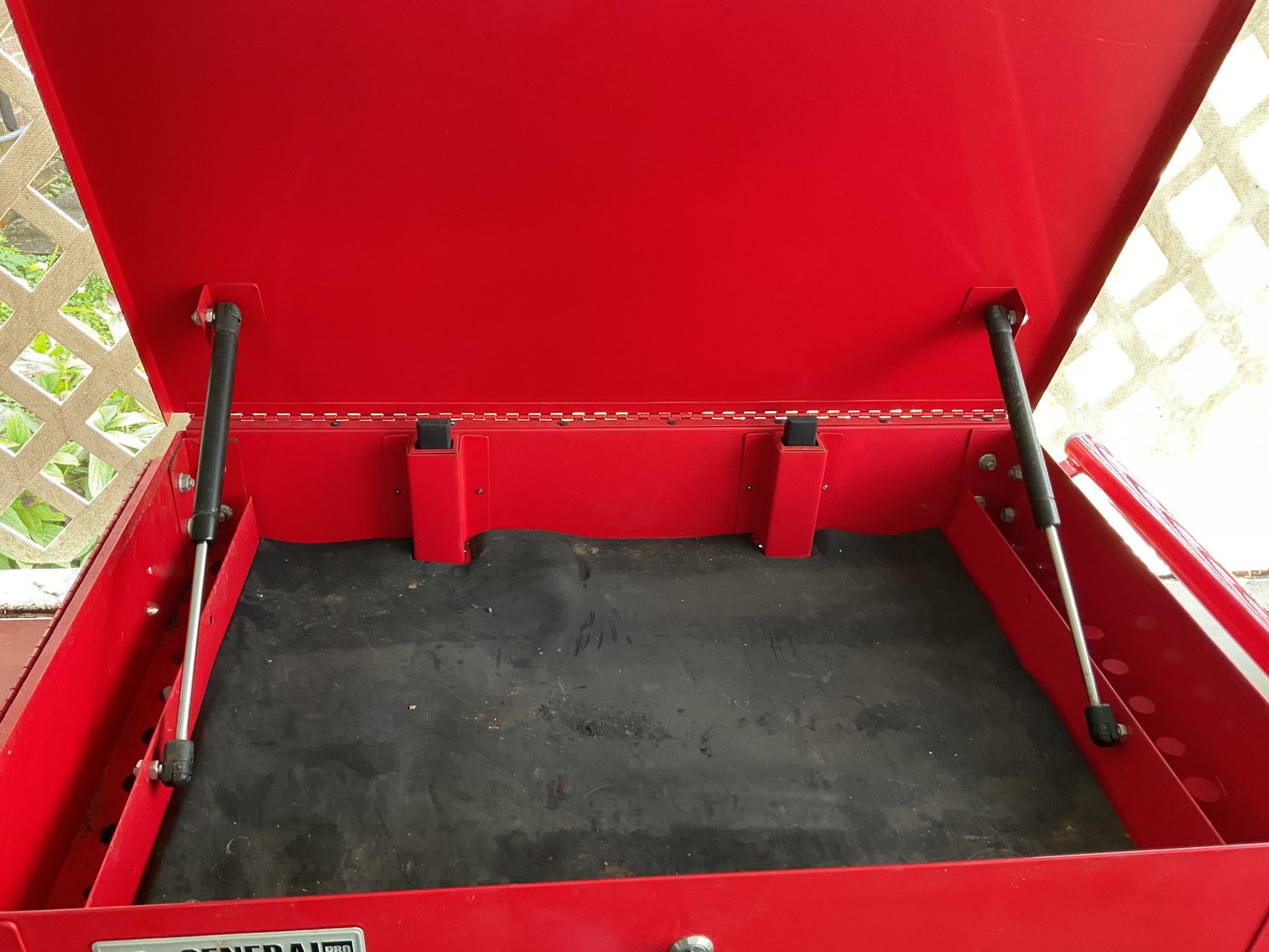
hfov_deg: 61.7
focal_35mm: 29
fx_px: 1063
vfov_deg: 48.2
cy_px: 476
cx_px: 634
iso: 100
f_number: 1.8
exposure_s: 1/60
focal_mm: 3
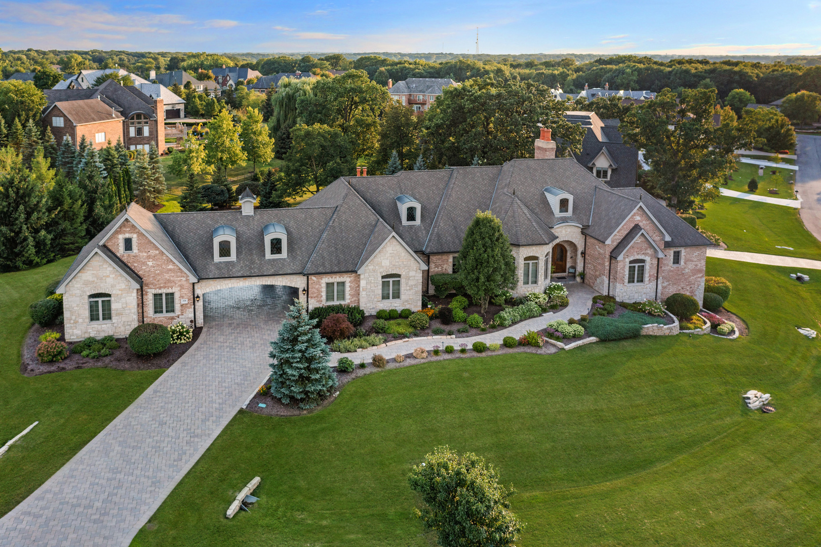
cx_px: 410
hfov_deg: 65.5
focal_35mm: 28
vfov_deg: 46.4
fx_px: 638
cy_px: 274
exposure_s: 1/320
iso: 100
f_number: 3.5
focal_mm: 10.26
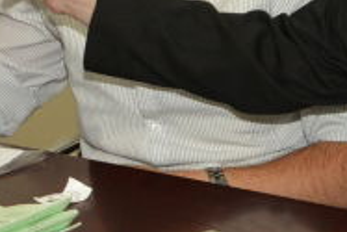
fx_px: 1900
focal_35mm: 197
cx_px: -17
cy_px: -50
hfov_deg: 10.3
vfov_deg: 6.9
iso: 640
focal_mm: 36
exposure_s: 1/125
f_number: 5.6
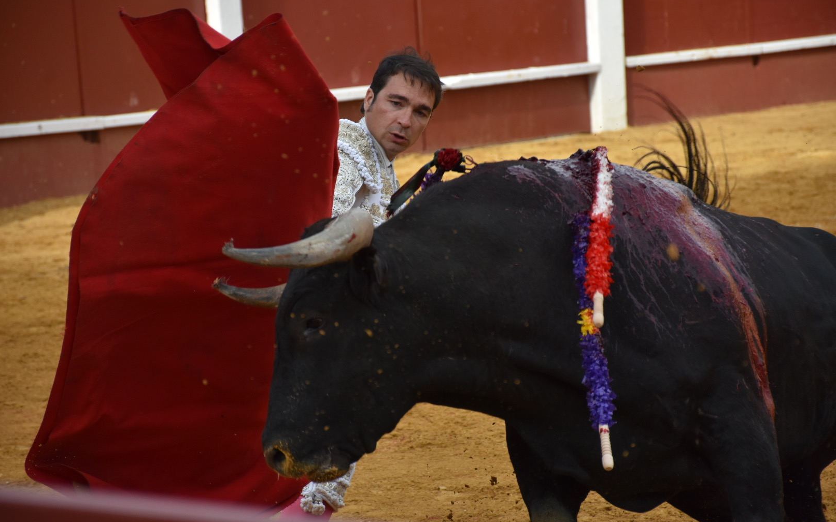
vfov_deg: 7.6
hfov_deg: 12.2
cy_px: 267
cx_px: 418
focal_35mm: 172
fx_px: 3919
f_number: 5.6
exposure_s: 1/1000
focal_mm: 112
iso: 500
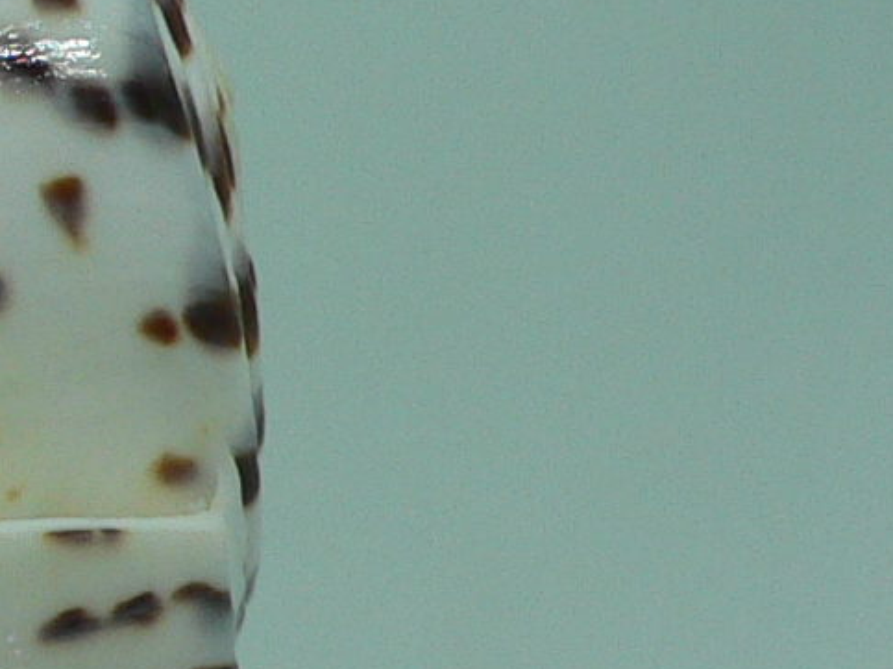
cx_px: -712
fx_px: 3765
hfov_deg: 12.4
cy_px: 274
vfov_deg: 10.2
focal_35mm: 146
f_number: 2.8
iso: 80
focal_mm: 4.6
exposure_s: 1/80
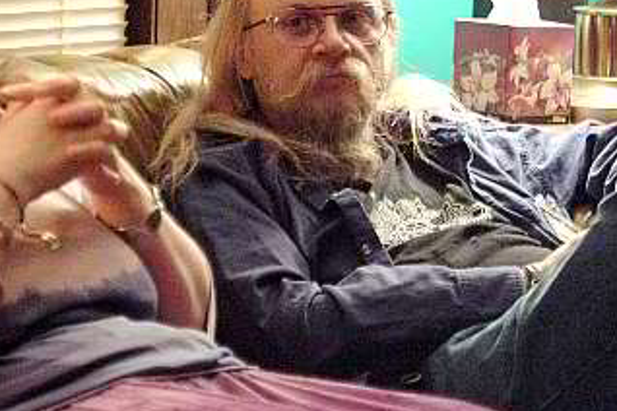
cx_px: 140
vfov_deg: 7.2
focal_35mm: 190
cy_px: 79
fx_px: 3256
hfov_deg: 10.8
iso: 1600
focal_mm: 70
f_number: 2.8
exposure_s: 1/30
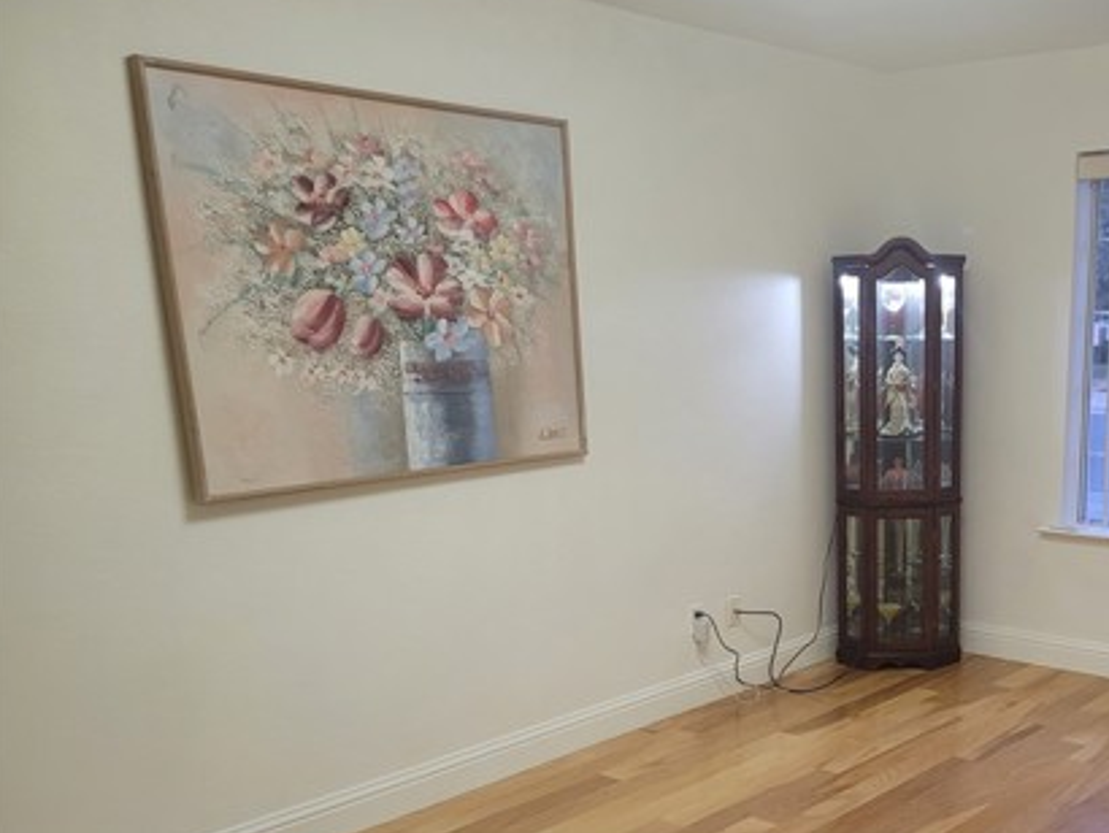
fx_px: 1250
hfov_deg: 45.9
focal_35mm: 39
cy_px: 609
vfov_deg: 36.1
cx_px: 855
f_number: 1.8
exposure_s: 1/40
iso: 400
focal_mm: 7
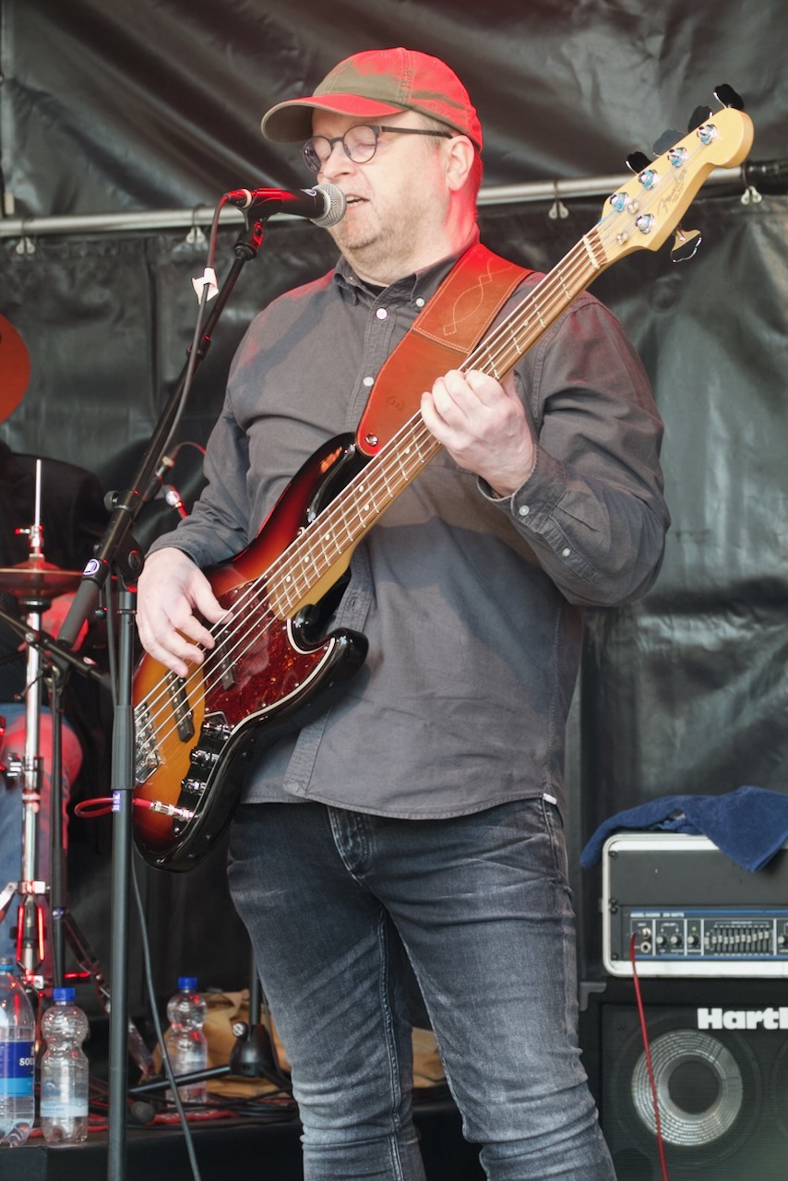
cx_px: 394
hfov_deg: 11.2
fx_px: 4036
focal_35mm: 123
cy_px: 590
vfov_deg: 16.6
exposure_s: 1/250
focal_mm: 44.93
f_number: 4
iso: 800
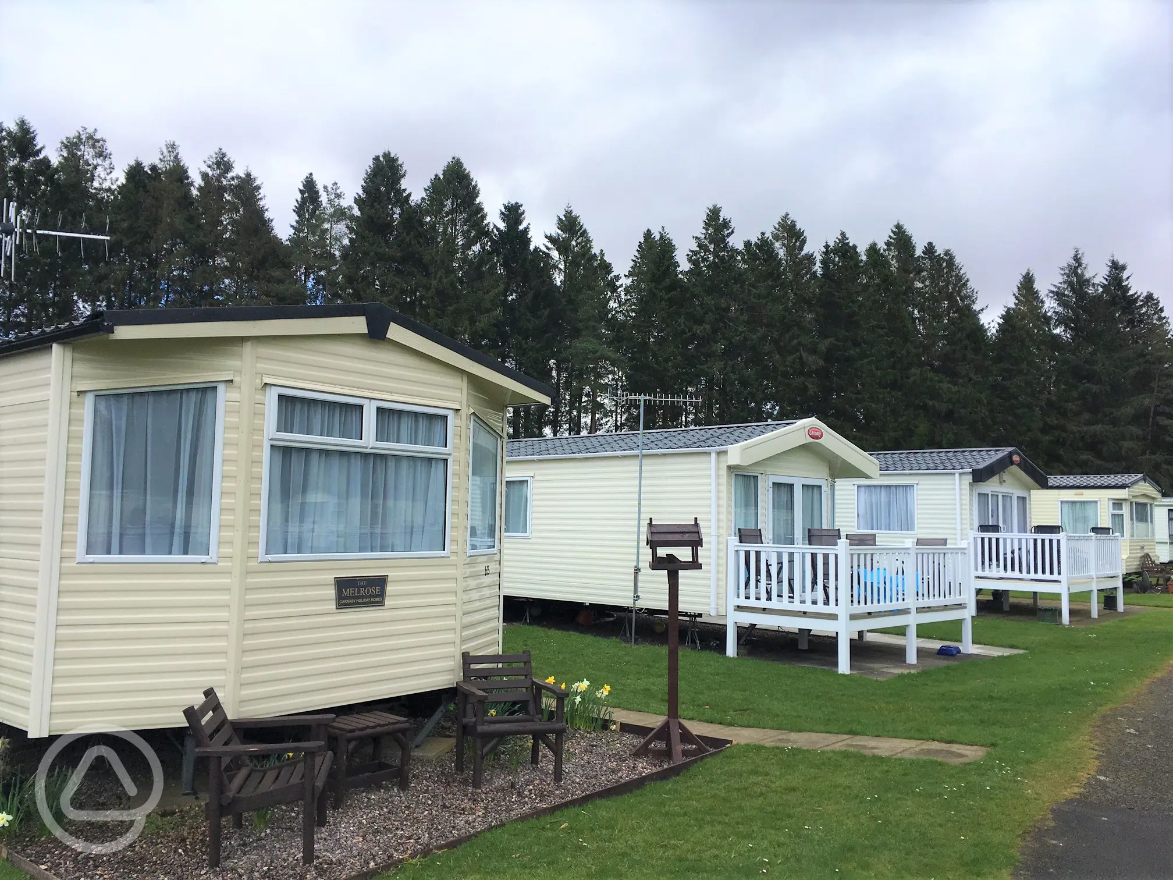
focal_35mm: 29
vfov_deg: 48.2
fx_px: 983
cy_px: 440
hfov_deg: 61.7
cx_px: 586
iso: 25
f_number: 2.2
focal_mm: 4.15
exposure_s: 1/1012
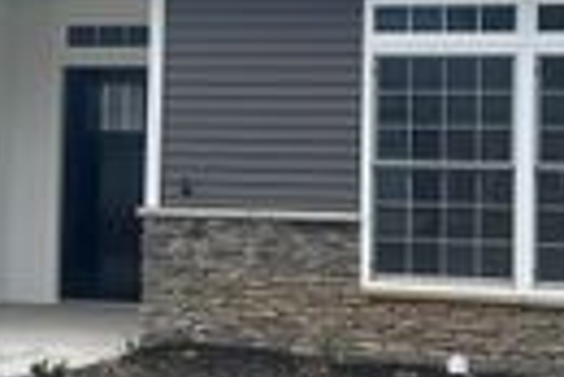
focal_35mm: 96
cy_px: 110
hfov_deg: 21.1
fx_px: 1506
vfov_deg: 14.3
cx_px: 148
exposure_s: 1/5263
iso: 80
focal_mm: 6.86
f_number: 1.78
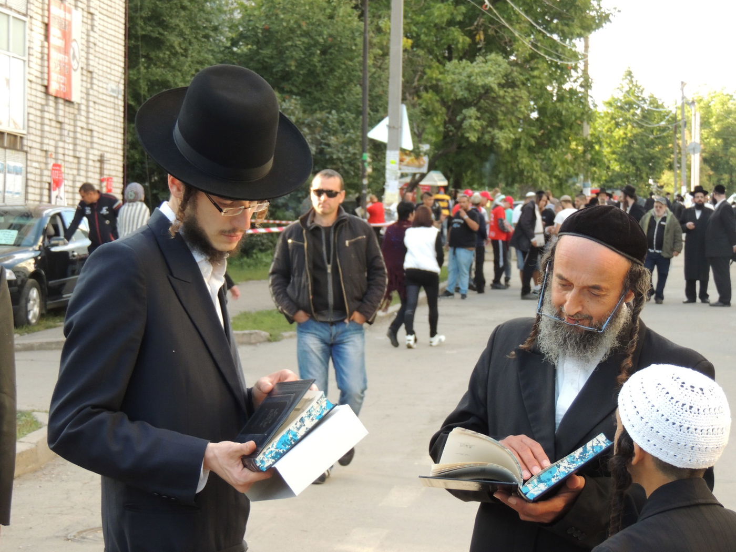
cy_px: 276
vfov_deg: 16.4
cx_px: 368
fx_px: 1914
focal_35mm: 90
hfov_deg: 21.8
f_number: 4.1
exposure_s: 1/200
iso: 400
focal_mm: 16
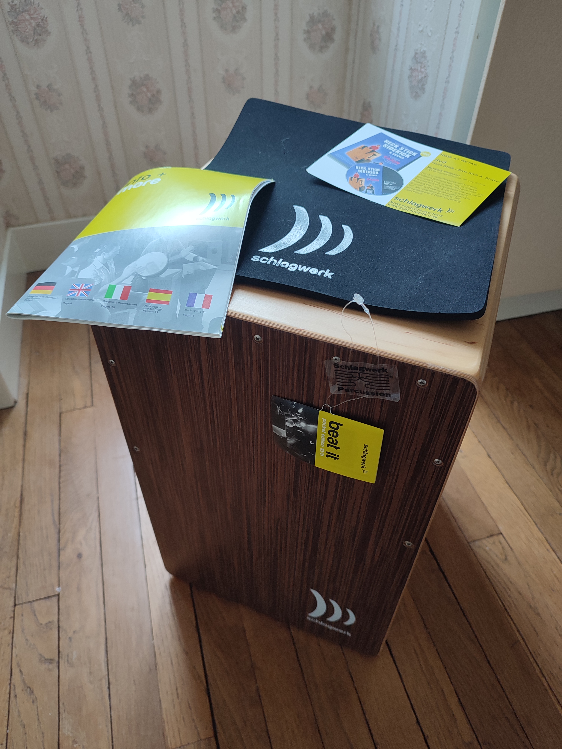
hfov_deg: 56.8
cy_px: 374
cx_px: 281
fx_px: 520
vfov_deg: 71.6
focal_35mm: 24
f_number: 1.89
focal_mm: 5.89
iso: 239
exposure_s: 1/33
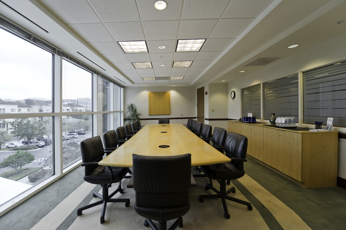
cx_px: 173
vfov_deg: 81.1
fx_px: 134
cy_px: 115
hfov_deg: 104.3
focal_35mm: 14
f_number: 3.5
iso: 200
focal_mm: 14
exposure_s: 1/125
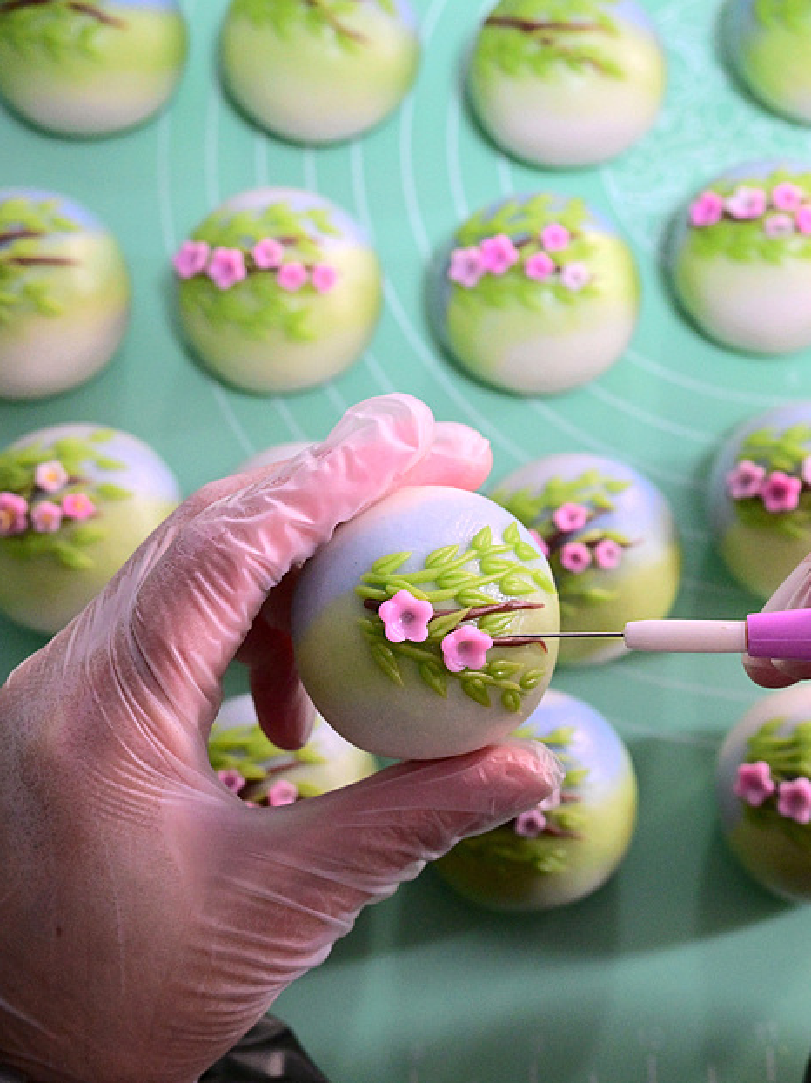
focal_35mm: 57
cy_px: 534
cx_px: 580
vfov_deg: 33.8
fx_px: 1782
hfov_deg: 25.4
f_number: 5.6
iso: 2800
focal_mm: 36
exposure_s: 1/125
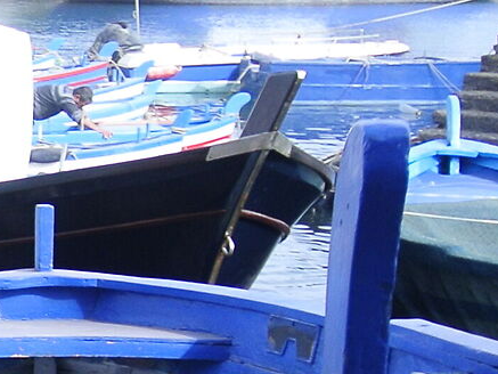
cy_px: 606
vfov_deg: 8.8
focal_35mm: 164
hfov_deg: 10.9
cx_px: -507
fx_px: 2360
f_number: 3.8
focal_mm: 11.8
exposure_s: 1/320
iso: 100
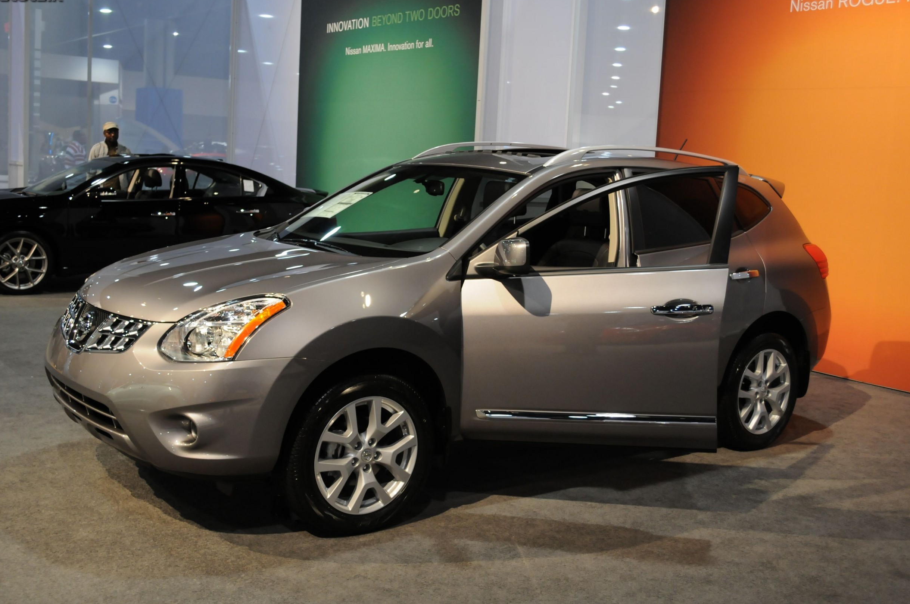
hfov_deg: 48.5
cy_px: 296
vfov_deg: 33.3
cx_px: 446
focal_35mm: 40
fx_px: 1010
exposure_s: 1/80
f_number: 4.5
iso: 800
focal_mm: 26
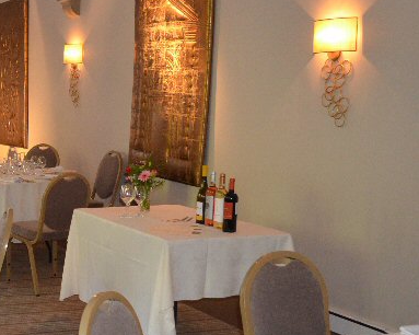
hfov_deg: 24.9
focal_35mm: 66
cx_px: -126
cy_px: 230
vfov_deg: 23.0
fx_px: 818
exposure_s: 1/60
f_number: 3.5
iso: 2000
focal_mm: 18
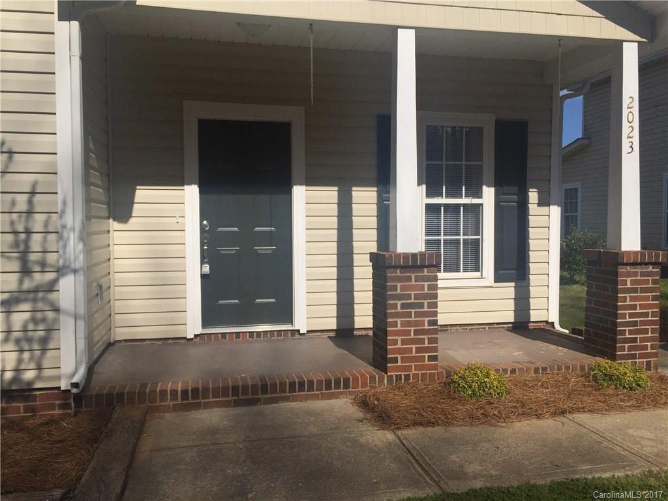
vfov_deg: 48.2
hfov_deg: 61.7
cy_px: 250
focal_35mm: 29
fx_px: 560
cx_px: 334
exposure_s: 1/4950
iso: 32
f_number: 2.2
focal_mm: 4.15
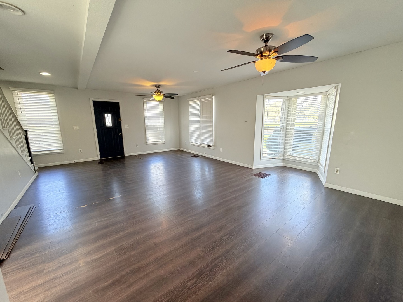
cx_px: 202
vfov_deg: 85.7
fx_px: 163
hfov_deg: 102.1
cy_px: 151
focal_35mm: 14
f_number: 2.2
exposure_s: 1/120
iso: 200
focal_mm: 2.22
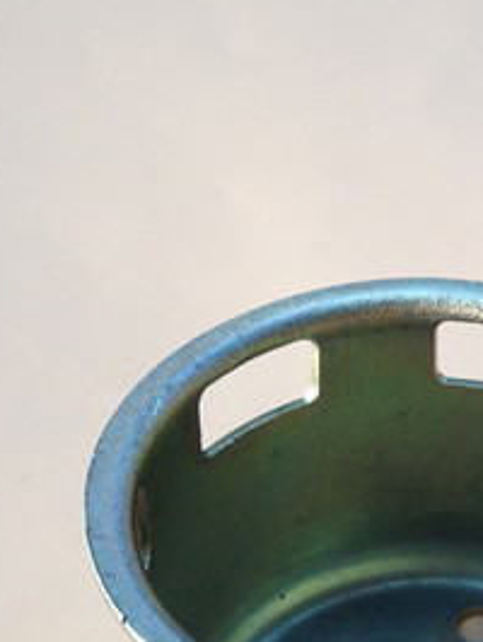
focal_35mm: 93
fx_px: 1727
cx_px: 715
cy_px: 437
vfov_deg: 21.0
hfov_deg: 14.8
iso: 80
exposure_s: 1/120
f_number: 2.4
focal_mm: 4.12
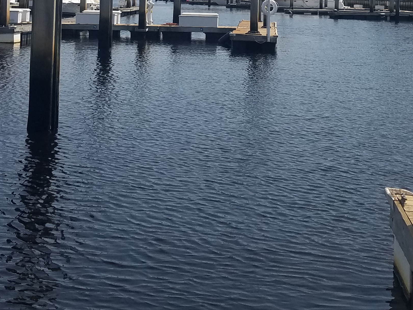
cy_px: -38
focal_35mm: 65
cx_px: 261
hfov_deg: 29.7
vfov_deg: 21.4
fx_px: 776
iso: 50
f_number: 1.7
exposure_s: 1/4880
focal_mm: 4.2
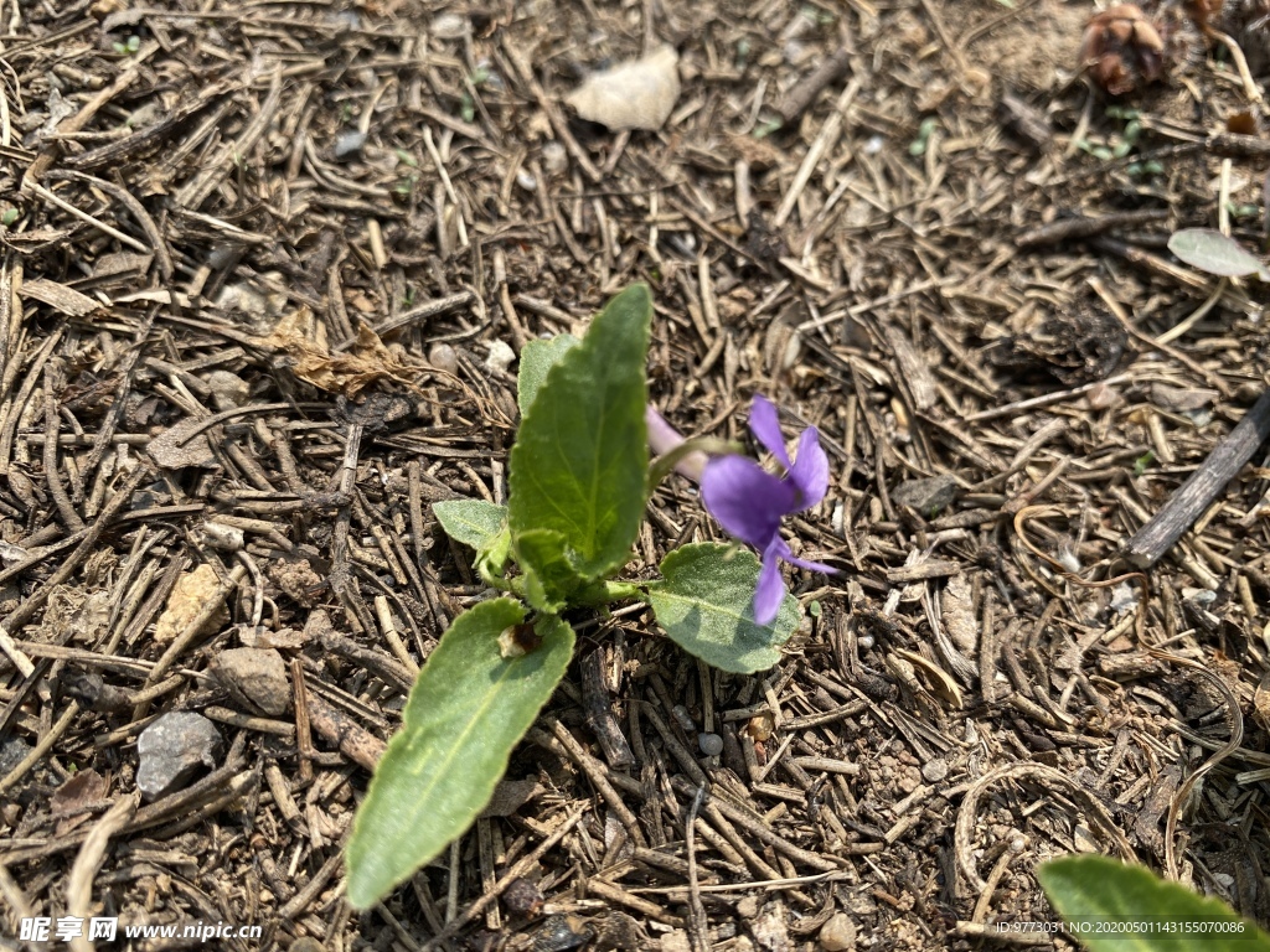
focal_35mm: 26
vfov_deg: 53.1
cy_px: 476
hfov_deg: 67.3
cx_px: 635
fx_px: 954
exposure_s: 1/1449
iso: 32
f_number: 1.8
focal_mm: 4.25
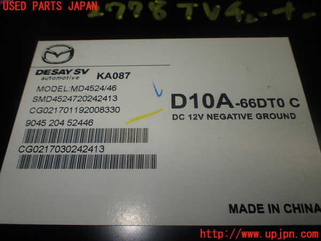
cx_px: 160
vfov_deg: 46.8
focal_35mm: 30
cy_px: 120
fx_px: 278
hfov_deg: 60.0
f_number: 3.2
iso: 100
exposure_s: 1/125
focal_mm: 5.4
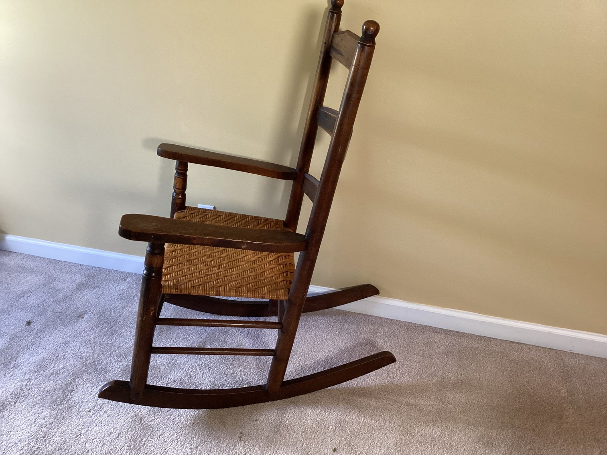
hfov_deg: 58.3
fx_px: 544
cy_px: 228
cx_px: 304
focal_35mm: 31
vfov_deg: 45.4
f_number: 2.4
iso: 250
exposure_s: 1/60
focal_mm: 3.3
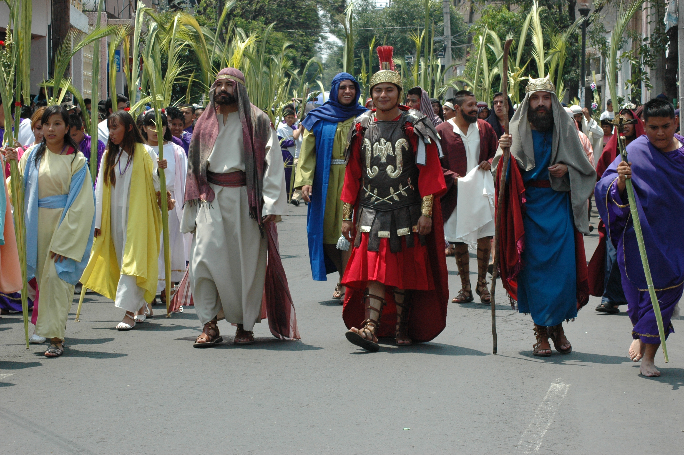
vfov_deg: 13.0
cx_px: 342
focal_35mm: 105
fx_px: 1993
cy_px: 228
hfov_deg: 19.5
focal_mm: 70
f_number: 11
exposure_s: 1/500
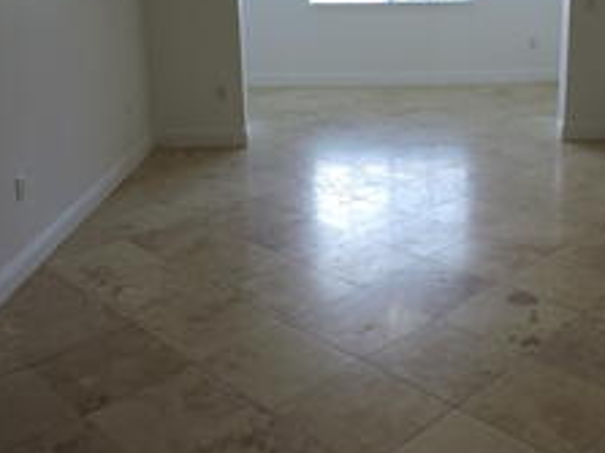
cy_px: 130
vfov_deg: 33.1
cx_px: 383
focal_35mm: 43
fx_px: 751
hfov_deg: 43.5
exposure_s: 1/40
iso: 100
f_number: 3
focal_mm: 4.3
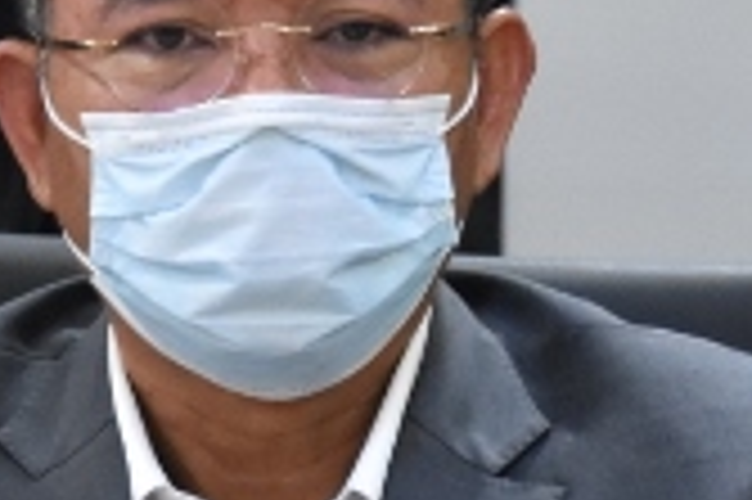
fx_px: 13481
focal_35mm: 646
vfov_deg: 2.1
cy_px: 601
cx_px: 225
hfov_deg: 3.2
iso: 3200
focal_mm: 90
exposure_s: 1/60
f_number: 5.6
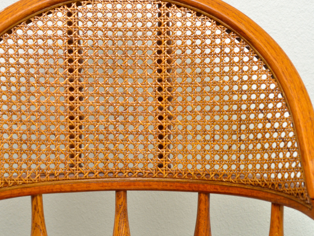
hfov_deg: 17.4
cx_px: 121
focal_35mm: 113
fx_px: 1022
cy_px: 114
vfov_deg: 13.1
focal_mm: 55
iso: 800
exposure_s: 1/60
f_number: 7.1
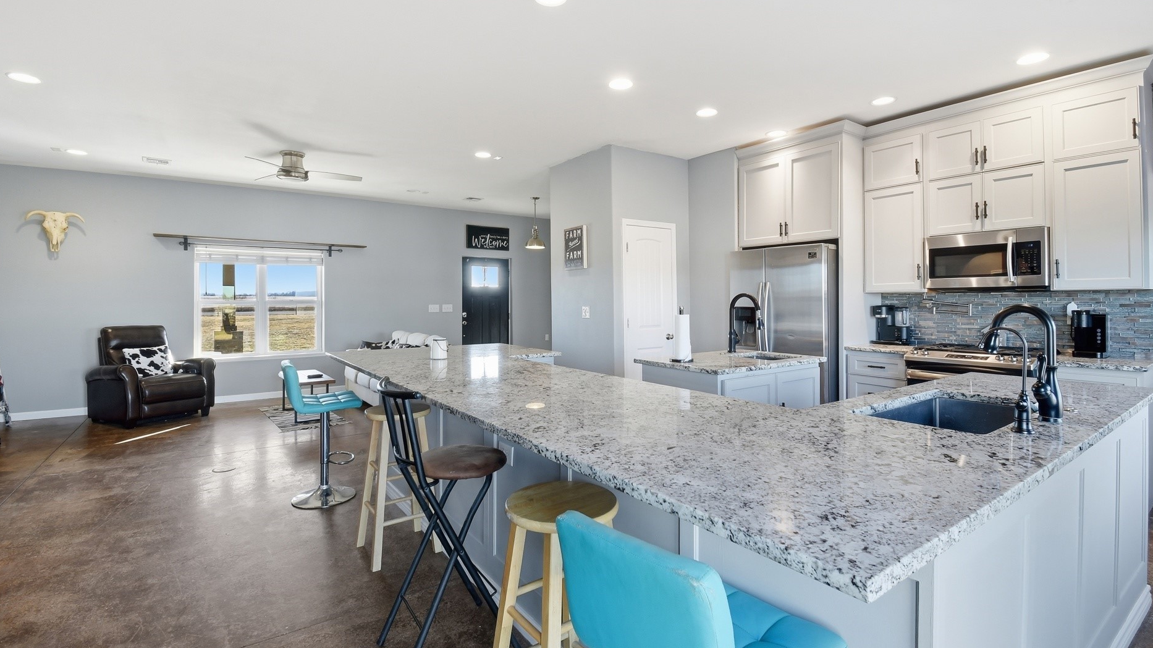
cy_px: 293
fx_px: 489
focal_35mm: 16
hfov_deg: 99.4
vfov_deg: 66.9
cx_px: 580
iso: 250
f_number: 8
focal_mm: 10
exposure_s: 1/80
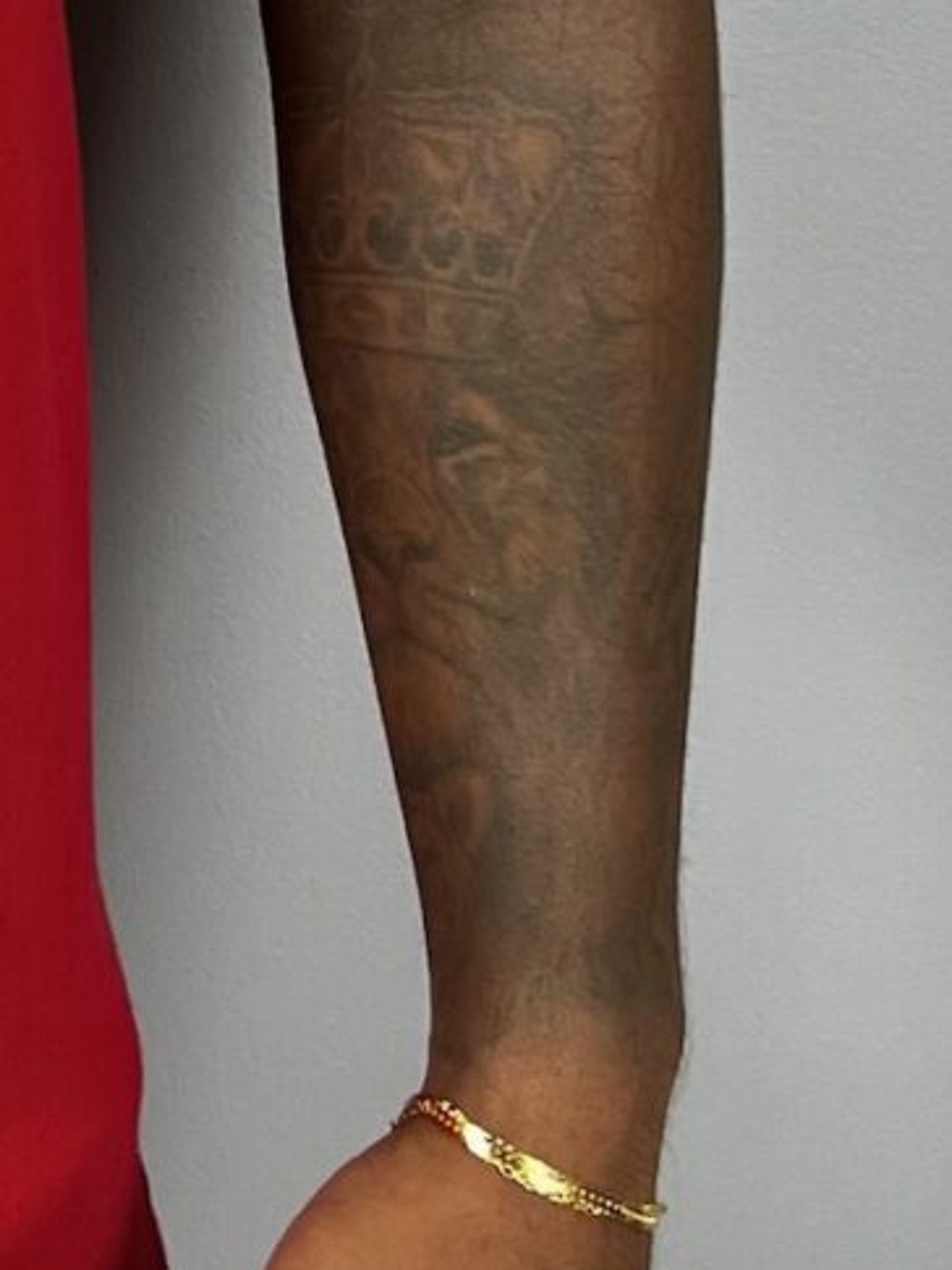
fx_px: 5028
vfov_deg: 13.3
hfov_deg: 10.2
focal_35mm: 137
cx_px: -732
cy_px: -868
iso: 80
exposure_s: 1/120
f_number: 1.5
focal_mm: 5.7
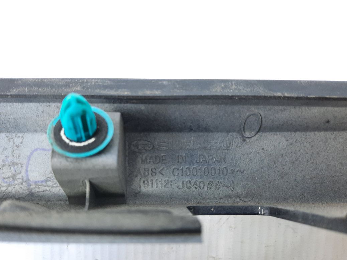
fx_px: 291
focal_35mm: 29
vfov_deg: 48.2
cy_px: 132
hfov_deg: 61.5
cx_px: 157
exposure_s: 1/50
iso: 320
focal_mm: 4.6
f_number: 2
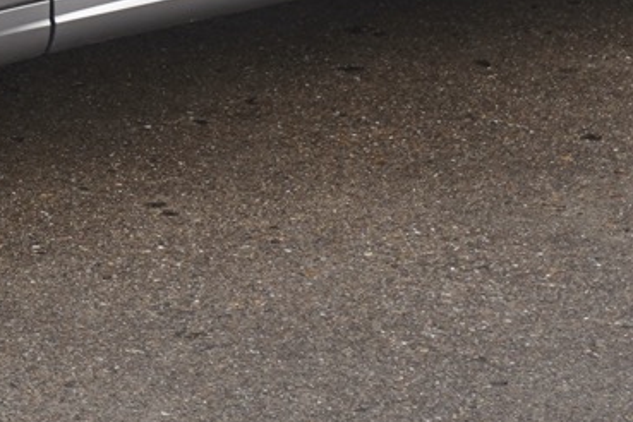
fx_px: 6031
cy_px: -184
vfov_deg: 4.0
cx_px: -24
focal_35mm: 343
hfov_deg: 6.0
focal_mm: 66
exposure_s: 1/160
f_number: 7.1
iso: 100
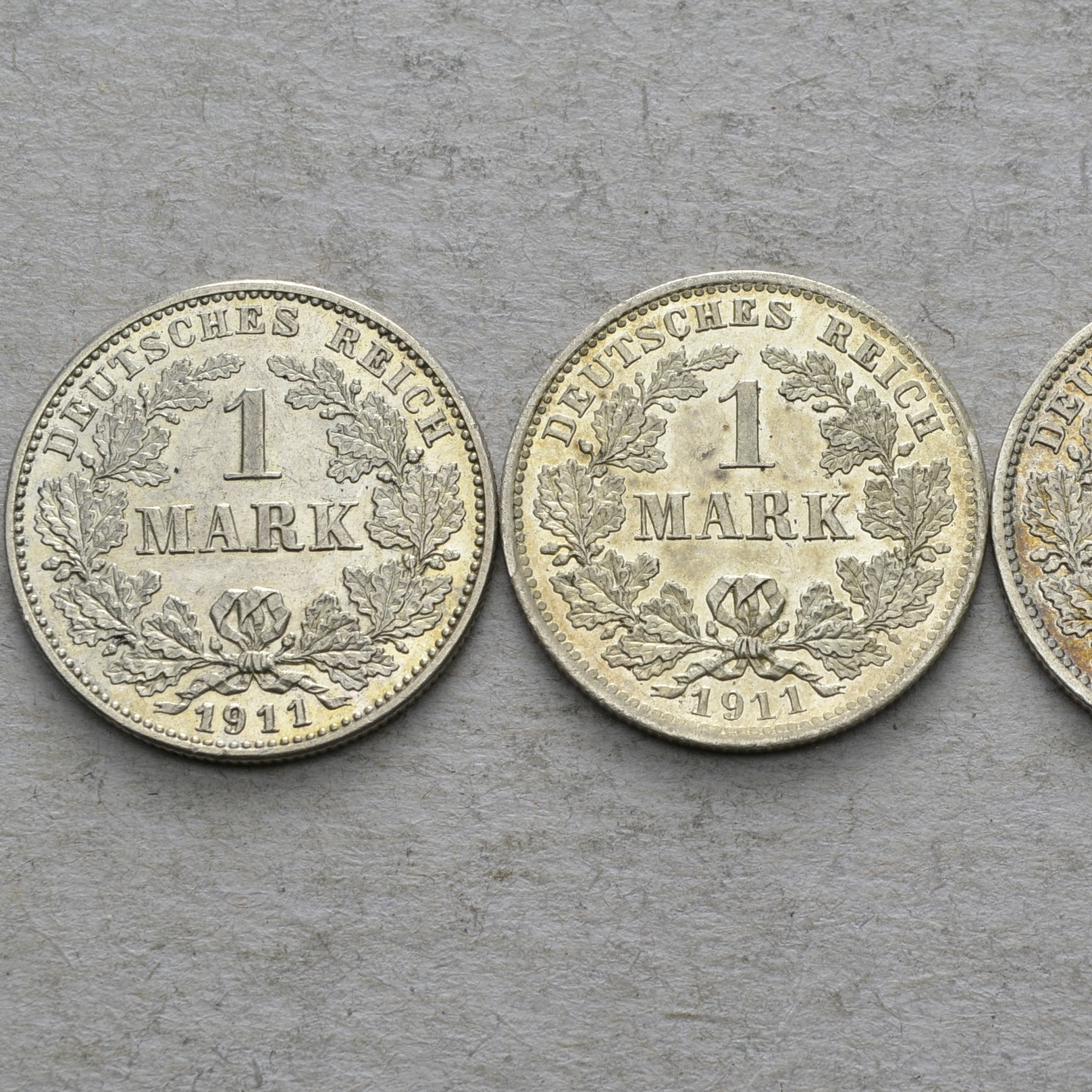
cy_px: 548
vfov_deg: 16.3
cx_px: 757
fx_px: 3806
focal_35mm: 107
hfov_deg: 16.3
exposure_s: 1/250
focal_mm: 55
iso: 400
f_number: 14
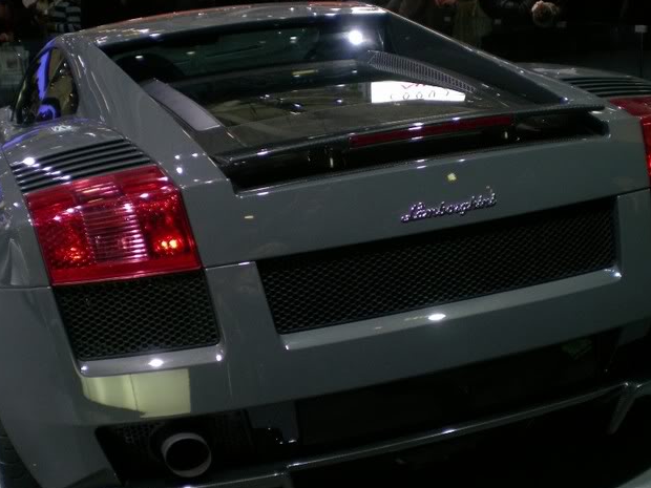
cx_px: 341
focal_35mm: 49
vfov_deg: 29.6
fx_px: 922
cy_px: 290
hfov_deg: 38.9
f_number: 3.1
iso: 150
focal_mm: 6.3
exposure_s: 1/73.4
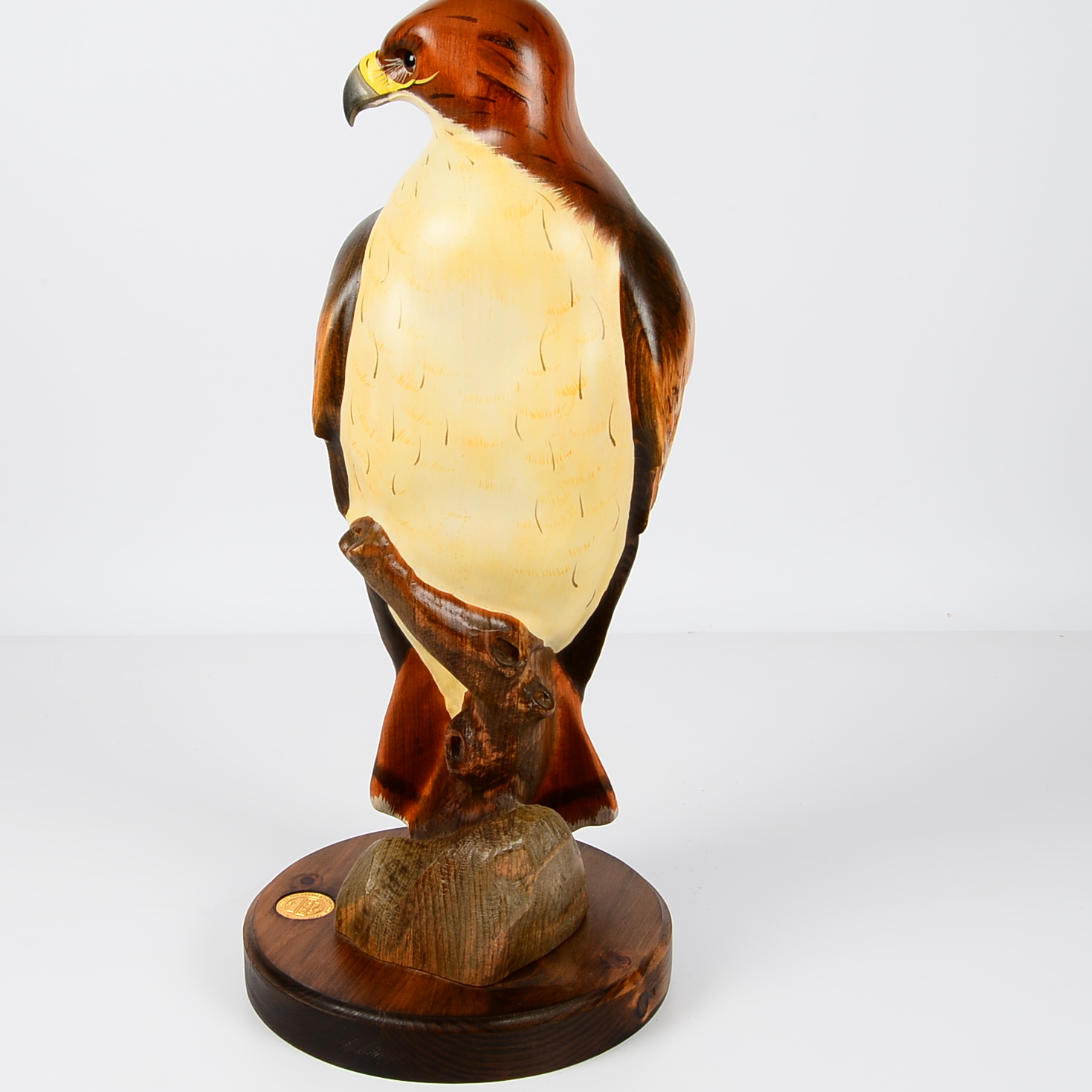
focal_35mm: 64
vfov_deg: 26.9
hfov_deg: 26.8
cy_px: 530
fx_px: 2284
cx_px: 455
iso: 100
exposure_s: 1/160
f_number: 16
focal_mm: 30
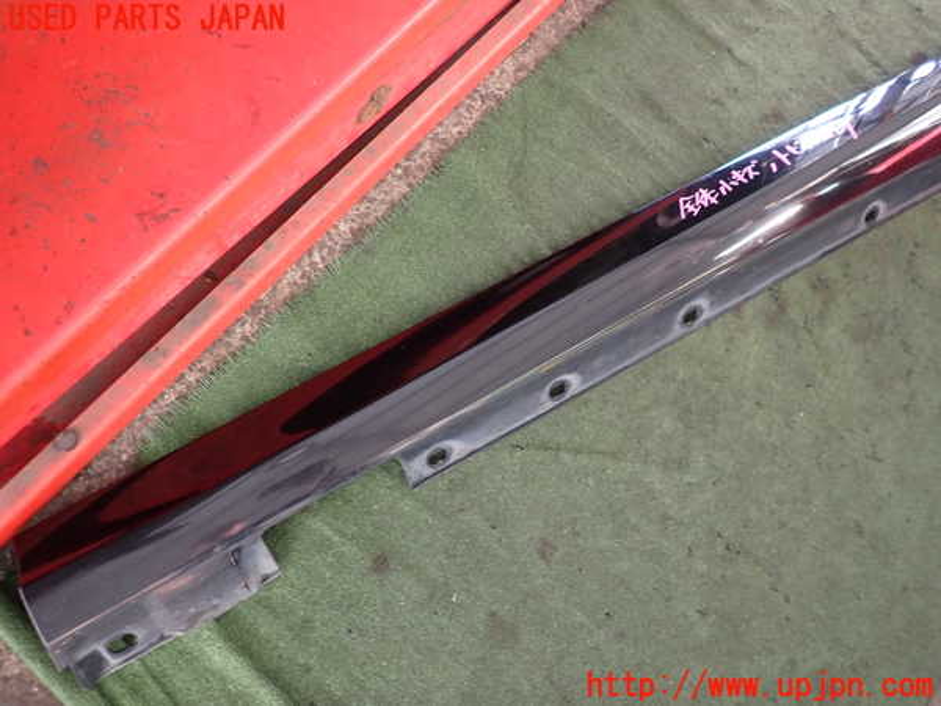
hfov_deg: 69.4
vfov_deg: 54.9
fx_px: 680
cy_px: 353
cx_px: 470
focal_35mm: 25
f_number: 2
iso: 200
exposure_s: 1/50
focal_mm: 4.5
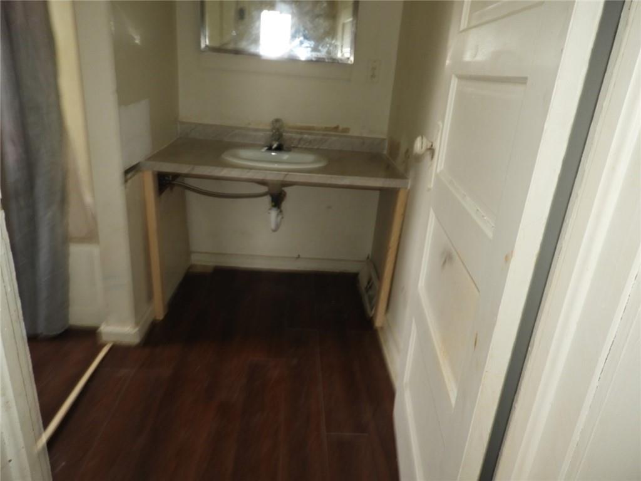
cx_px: 320
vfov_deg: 56.8
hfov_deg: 71.6
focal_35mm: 24
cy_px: 240
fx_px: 444
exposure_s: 1/30
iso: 200
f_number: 3.3
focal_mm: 4.3
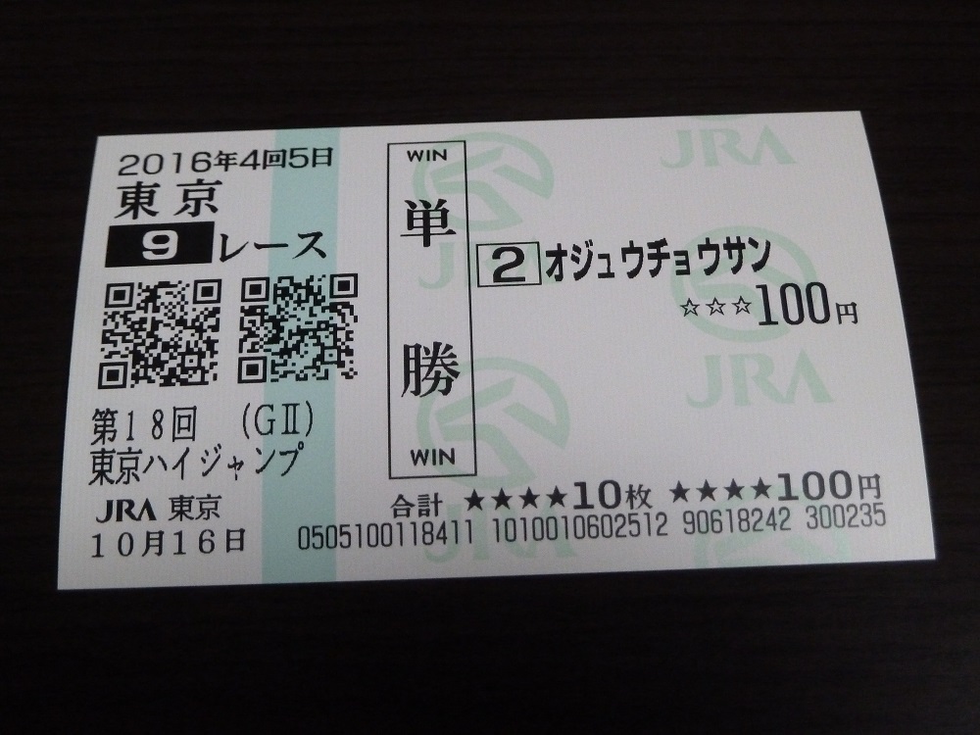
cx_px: 490
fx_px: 1557
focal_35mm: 55
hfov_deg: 34.9
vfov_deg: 26.6
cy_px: 368
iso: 800
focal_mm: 9.1
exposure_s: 1/40
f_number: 3.9
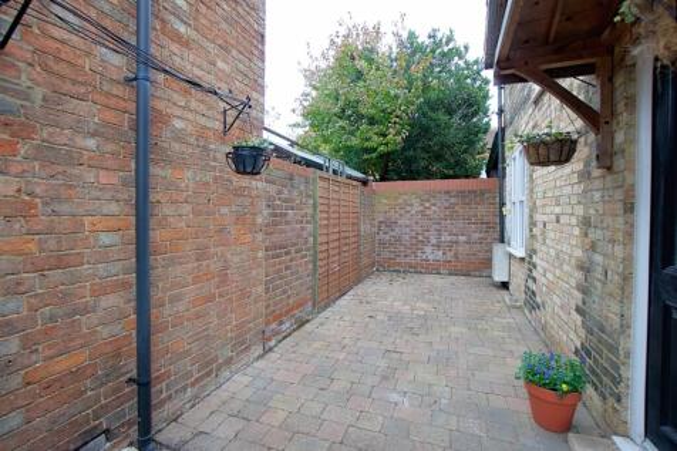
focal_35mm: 15
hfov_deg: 100.4
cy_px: 226
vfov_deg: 77.3
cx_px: 338
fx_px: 282
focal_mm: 10
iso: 100
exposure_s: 1/80
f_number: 4.5
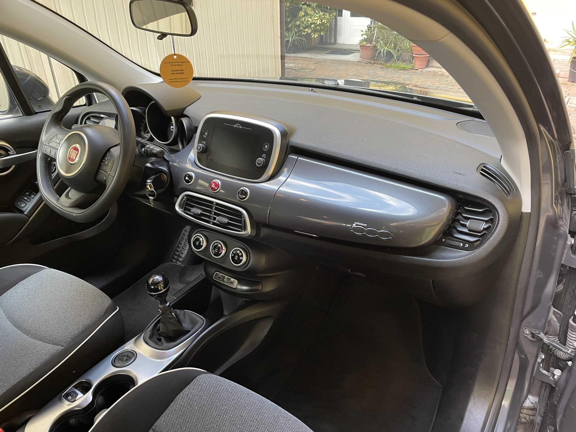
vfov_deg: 53.1
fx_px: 433
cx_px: 288
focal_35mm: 26
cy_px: 216
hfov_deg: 67.3
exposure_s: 1/67
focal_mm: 4.2
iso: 125
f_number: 1.6
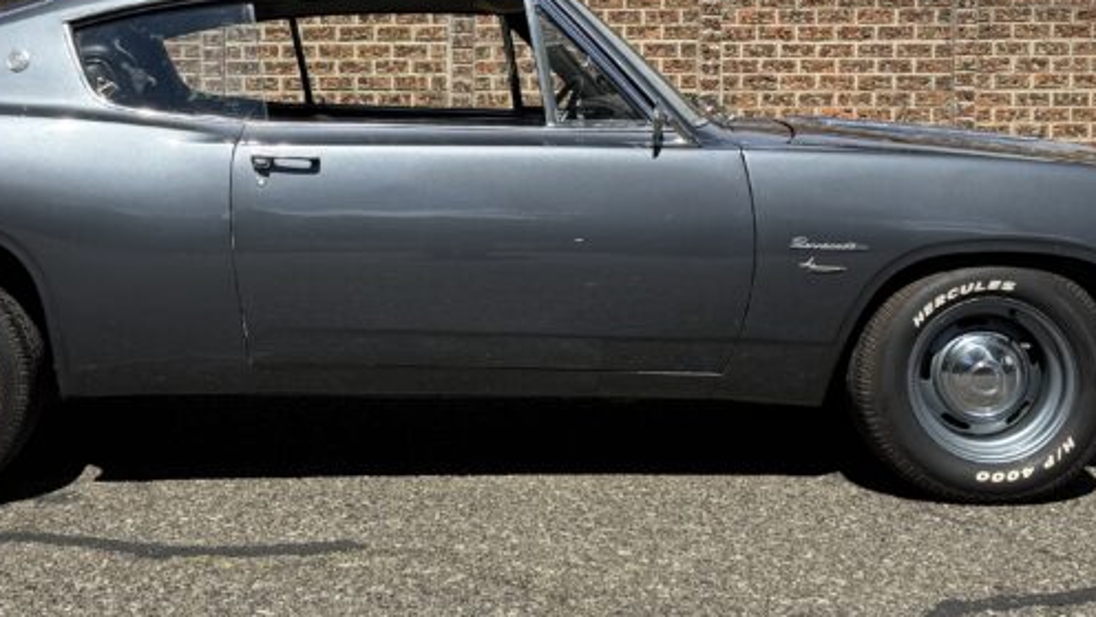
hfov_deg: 38.3
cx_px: 433
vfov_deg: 22.0
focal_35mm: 54
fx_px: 1569
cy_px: 144
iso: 80
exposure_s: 1/4405
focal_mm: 6.76
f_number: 1.78
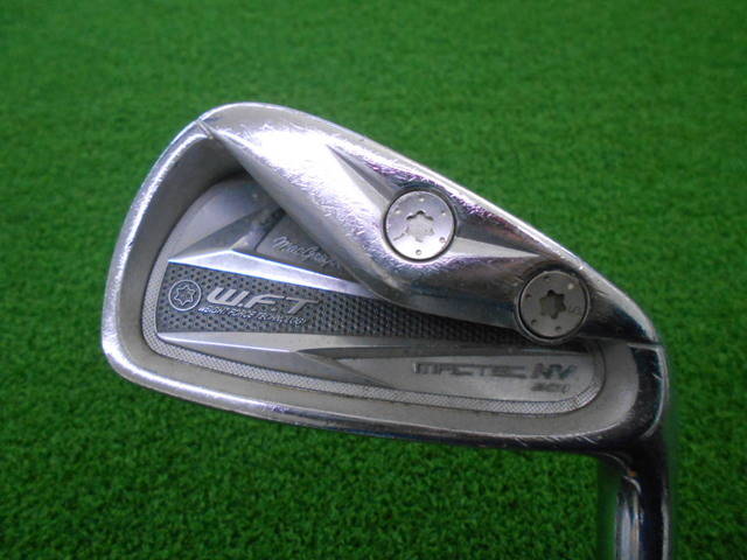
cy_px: 280
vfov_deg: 53.1
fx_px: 561
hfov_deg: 67.3
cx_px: 374
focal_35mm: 26
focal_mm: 4.6
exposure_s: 1/250
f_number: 3.2
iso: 640
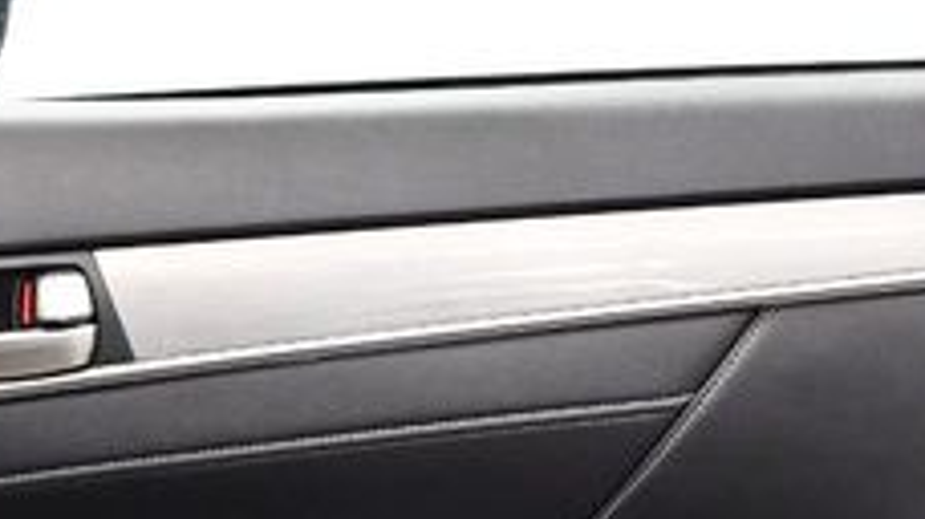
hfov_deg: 20.0
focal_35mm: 106
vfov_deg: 11.2
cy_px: 622
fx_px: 2599
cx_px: 199
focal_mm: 18
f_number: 3.5
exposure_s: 1/80
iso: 3200
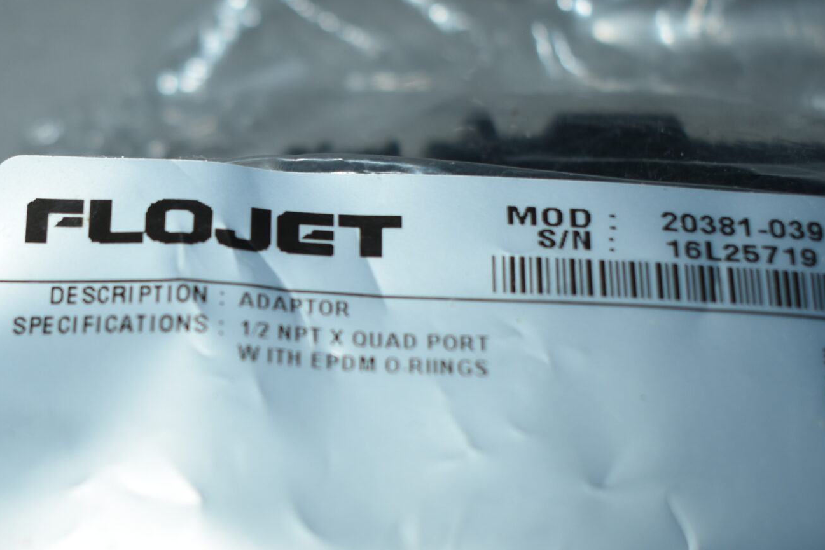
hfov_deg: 25.7
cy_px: 333
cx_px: 130
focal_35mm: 77
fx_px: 1765
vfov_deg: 17.7
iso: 100
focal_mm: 26
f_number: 4
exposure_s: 1/125
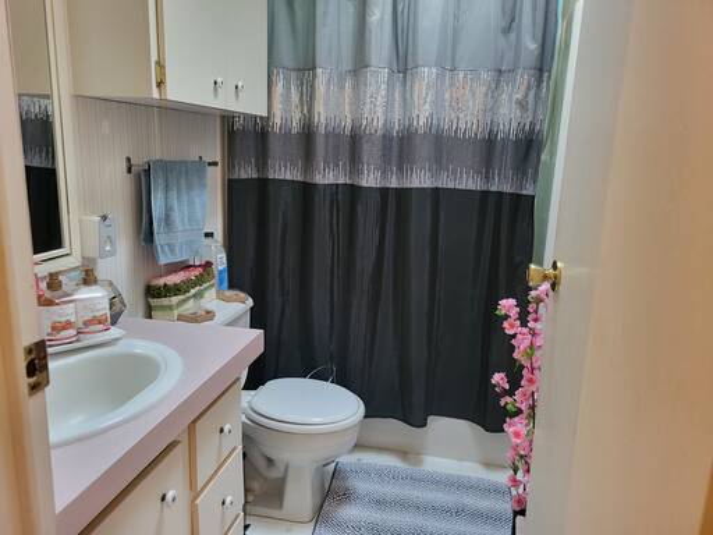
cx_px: 356
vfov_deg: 53.1
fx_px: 536
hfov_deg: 67.3
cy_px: 268
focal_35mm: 26
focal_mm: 5.4
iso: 640
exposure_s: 1/30
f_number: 1.8
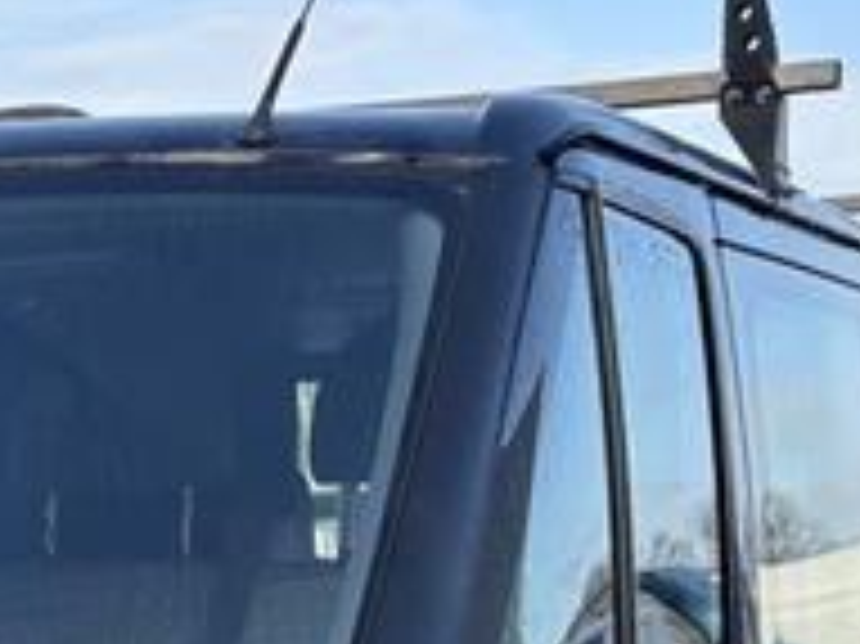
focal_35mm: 122
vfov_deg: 11.5
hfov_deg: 15.2
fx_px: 3029
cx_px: -333
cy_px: 1058
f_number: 1.6
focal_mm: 5.96
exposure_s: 1/945
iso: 50
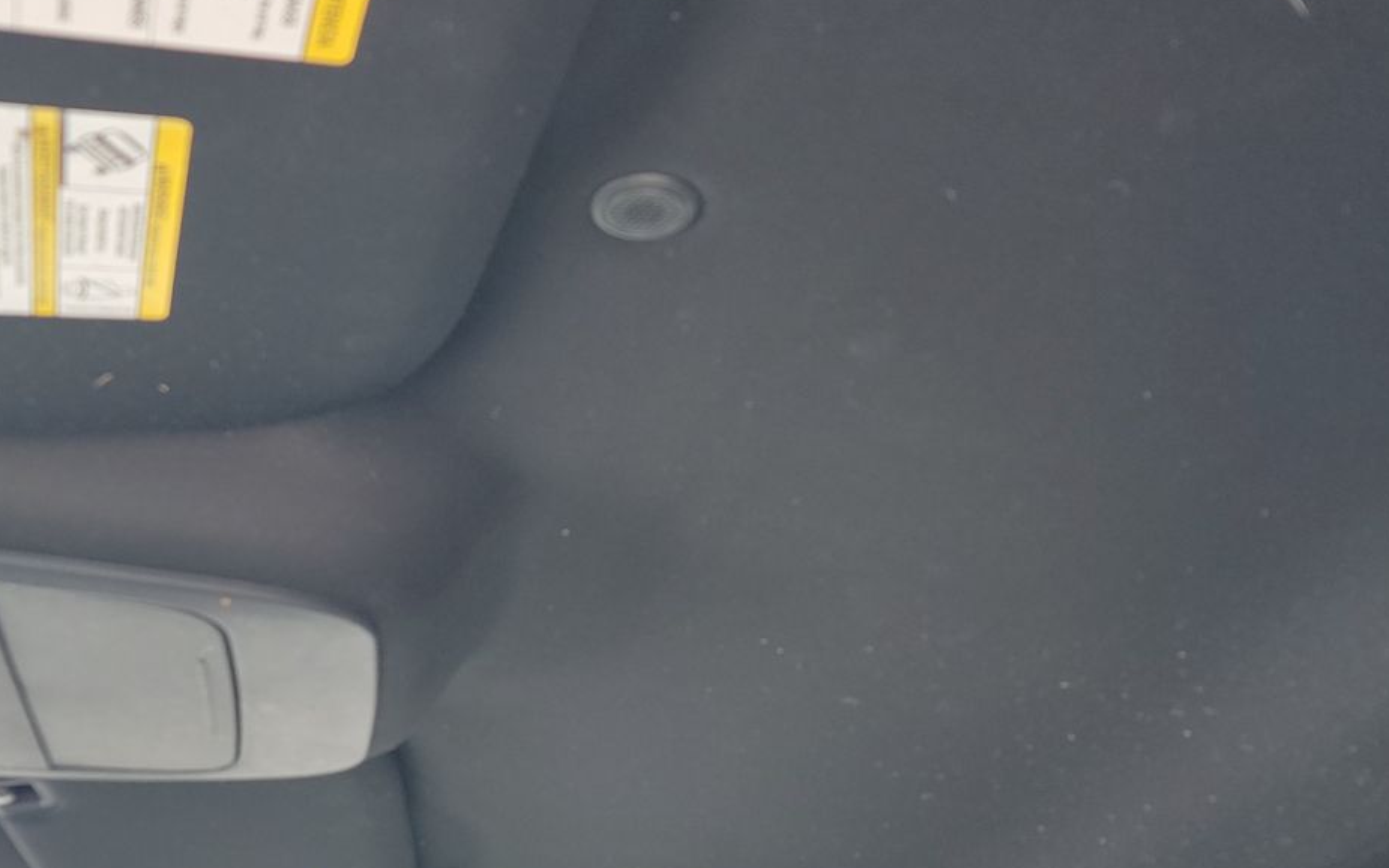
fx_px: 1666
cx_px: 760
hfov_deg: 45.2
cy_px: 494
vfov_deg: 29.2
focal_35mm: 44
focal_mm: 6.7
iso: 157
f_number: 1.8
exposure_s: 1/59
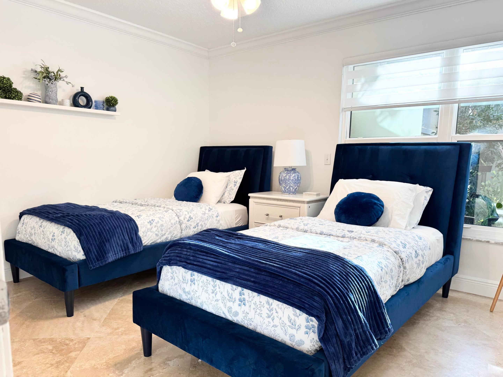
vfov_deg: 56.8
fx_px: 349
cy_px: 188
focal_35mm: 24
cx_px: 252
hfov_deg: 71.6
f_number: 1.78
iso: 64
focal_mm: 6.76
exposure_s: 1/120
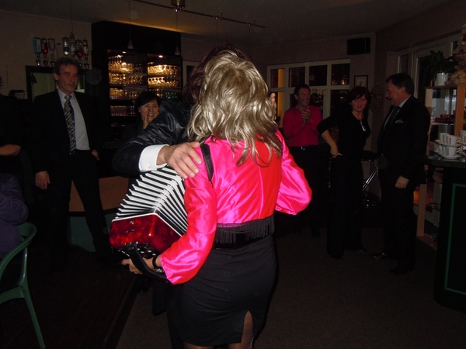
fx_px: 404
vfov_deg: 46.8
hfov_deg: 60.0
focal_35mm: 30
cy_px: 174
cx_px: 233
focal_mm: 5.4
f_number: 3.5
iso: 250
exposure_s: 1/30
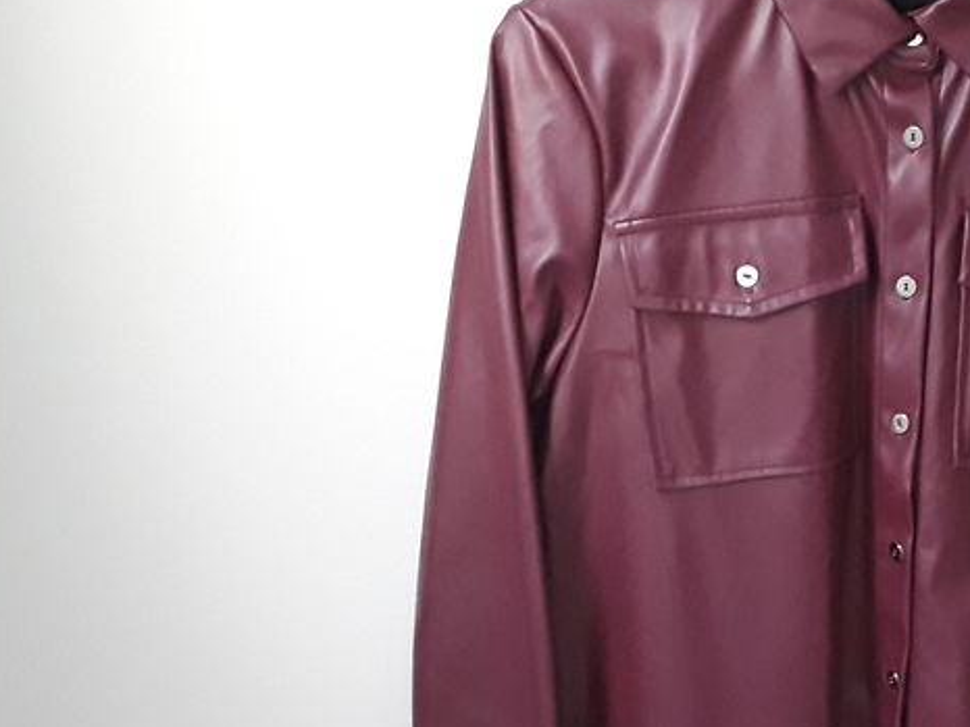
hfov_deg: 31.6
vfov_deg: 25.0
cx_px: 880
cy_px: 521
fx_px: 1624
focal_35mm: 58
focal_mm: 2.91
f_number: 1.9
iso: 200
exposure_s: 1/25
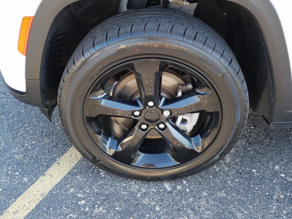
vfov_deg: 39.7
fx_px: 304
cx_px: 146
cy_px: 110
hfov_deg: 51.4
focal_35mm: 36
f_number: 4.2
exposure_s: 1/60
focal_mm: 18
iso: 200
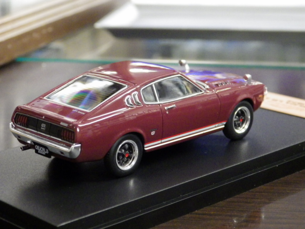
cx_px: 152
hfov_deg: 19.1
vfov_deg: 14.4
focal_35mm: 103
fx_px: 908
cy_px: 114
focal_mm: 18.4
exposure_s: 1/30
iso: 1600
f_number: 4.6
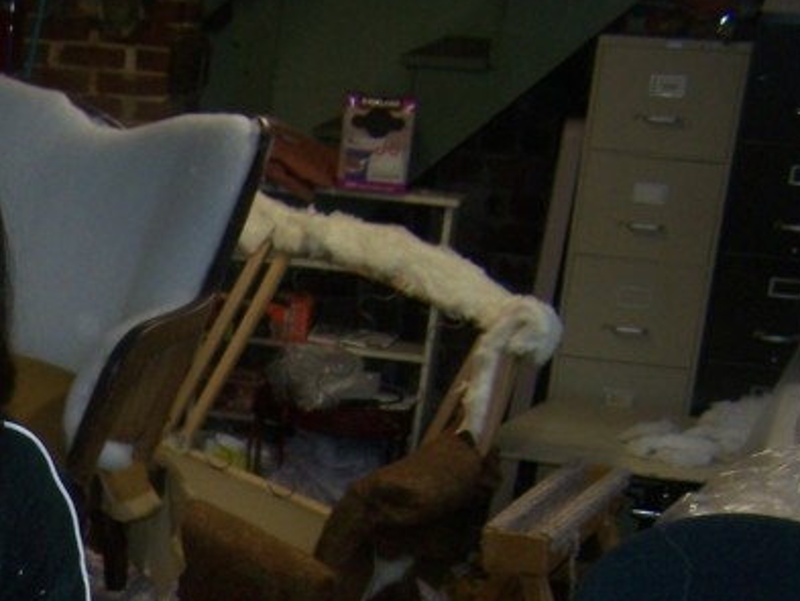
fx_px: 2289
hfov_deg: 18.5
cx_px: -230
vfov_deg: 14.5
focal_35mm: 99
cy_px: 691
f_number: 2.8
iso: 80
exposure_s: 1/60
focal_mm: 6.3
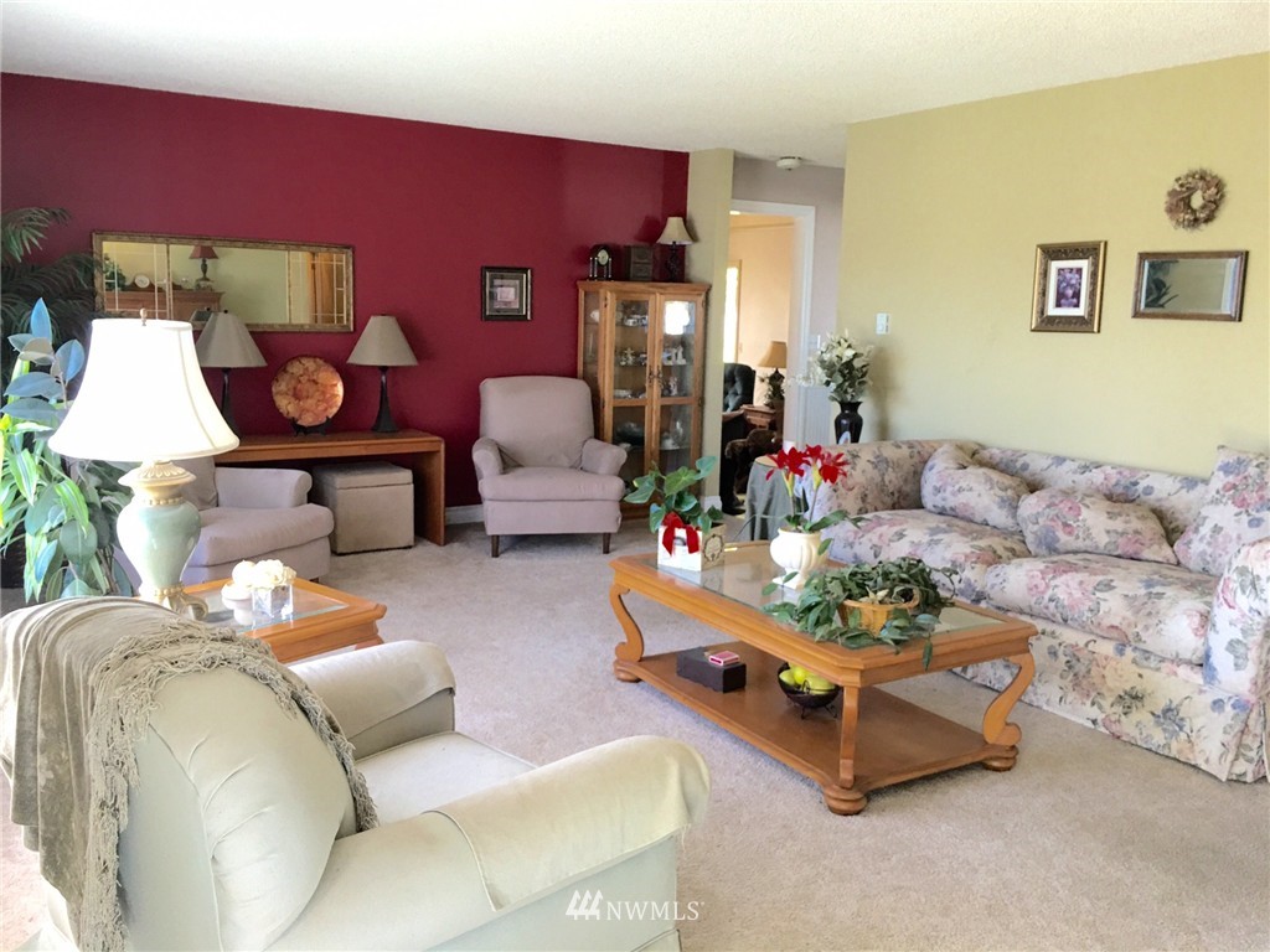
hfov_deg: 61.7
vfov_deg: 48.2
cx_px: 635
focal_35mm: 29
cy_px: 476
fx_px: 1064
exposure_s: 1/15
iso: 32
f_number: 2.2
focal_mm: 4.15
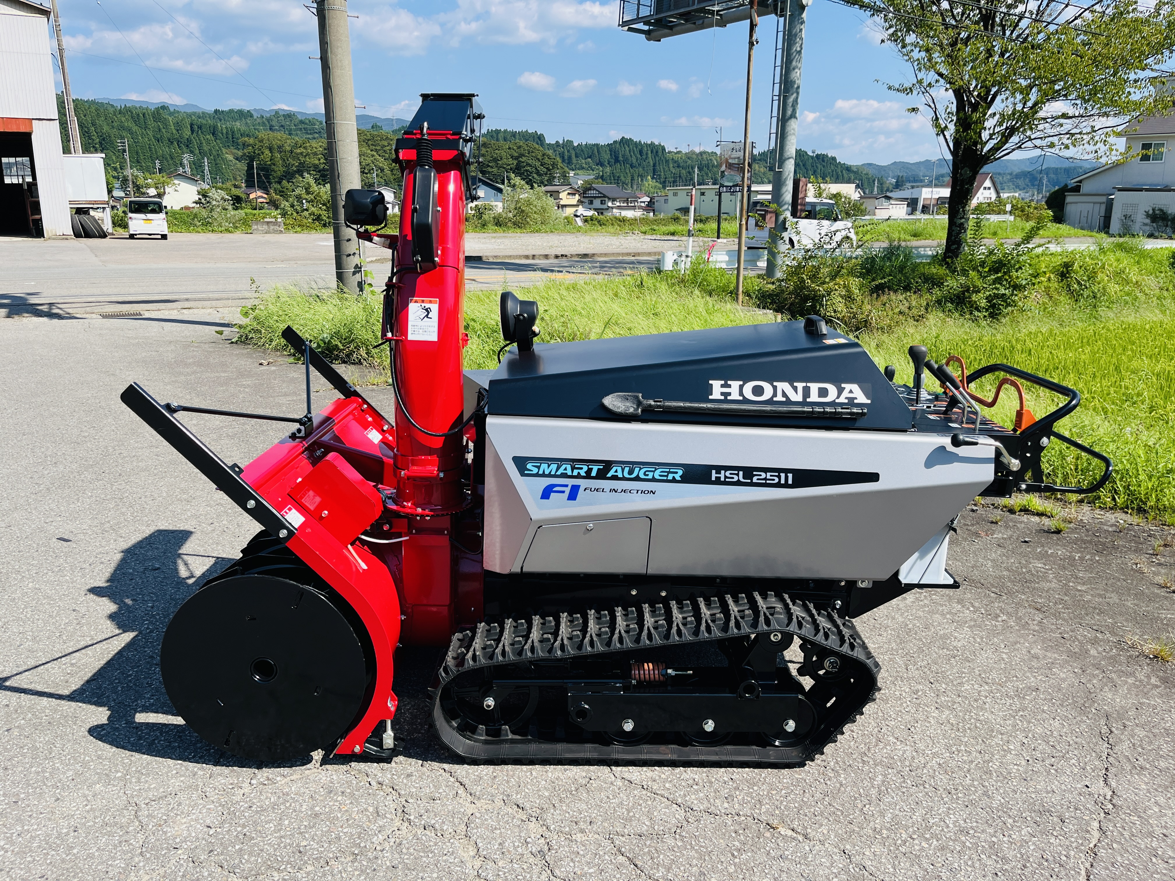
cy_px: 440
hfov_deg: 67.3
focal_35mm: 26
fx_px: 883
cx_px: 588
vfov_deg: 53.1
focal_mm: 5.1
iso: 50
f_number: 1.6
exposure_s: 1/2179
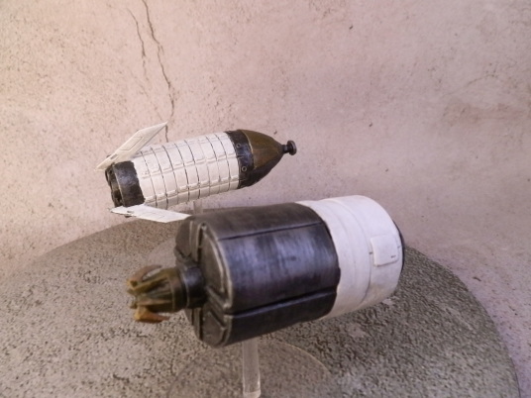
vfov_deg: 49.7
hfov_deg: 63.4
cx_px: 266
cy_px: 199
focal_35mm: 28
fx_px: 430
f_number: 3.1
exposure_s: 1/100
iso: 400
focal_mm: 5
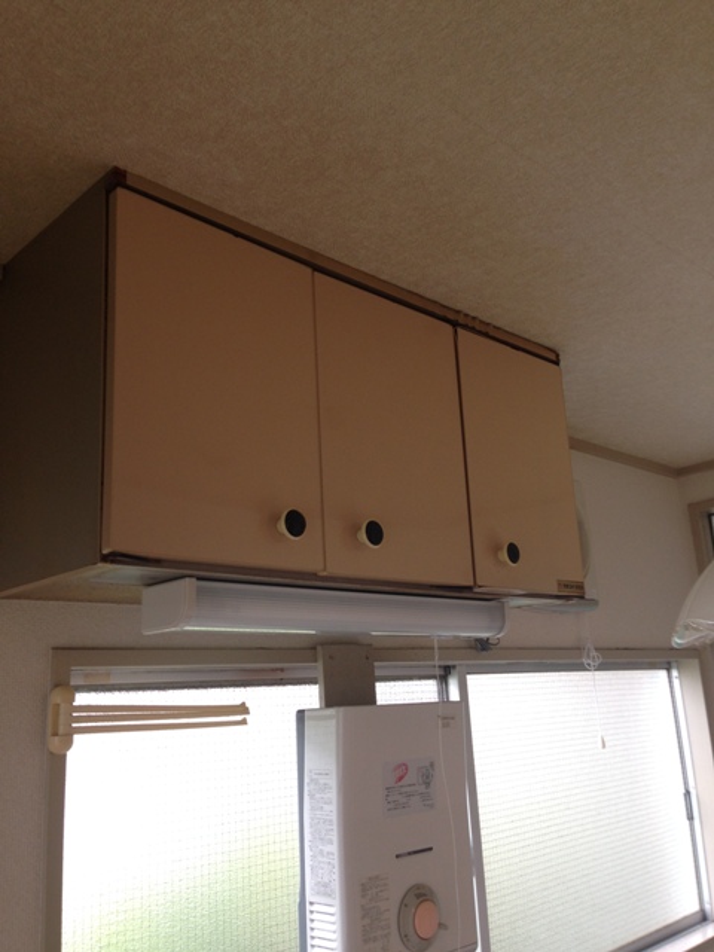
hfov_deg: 42.9
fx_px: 908
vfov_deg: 55.4
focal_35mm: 33
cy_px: 476
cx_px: 357
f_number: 2.4
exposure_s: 1/60
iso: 50
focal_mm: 4.12
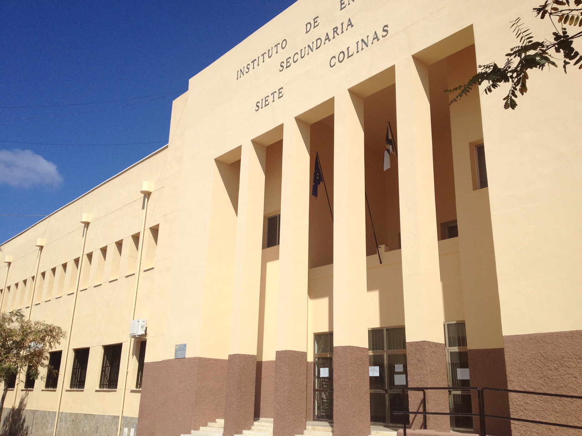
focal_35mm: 35
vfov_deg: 40.7
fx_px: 588
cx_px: 291
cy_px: 218
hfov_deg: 52.6
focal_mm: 4.28
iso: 64
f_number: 2.4
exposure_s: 1/3067
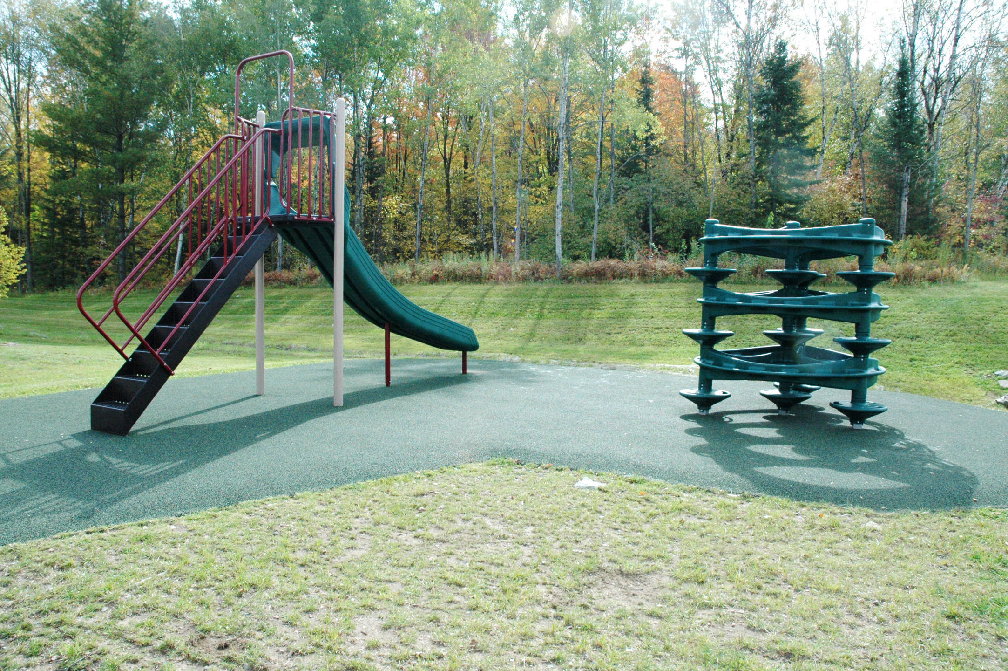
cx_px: 504
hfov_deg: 67.4
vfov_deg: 47.9
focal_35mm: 27
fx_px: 755
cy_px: 336
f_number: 13
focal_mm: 18
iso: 1000
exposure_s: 1/640
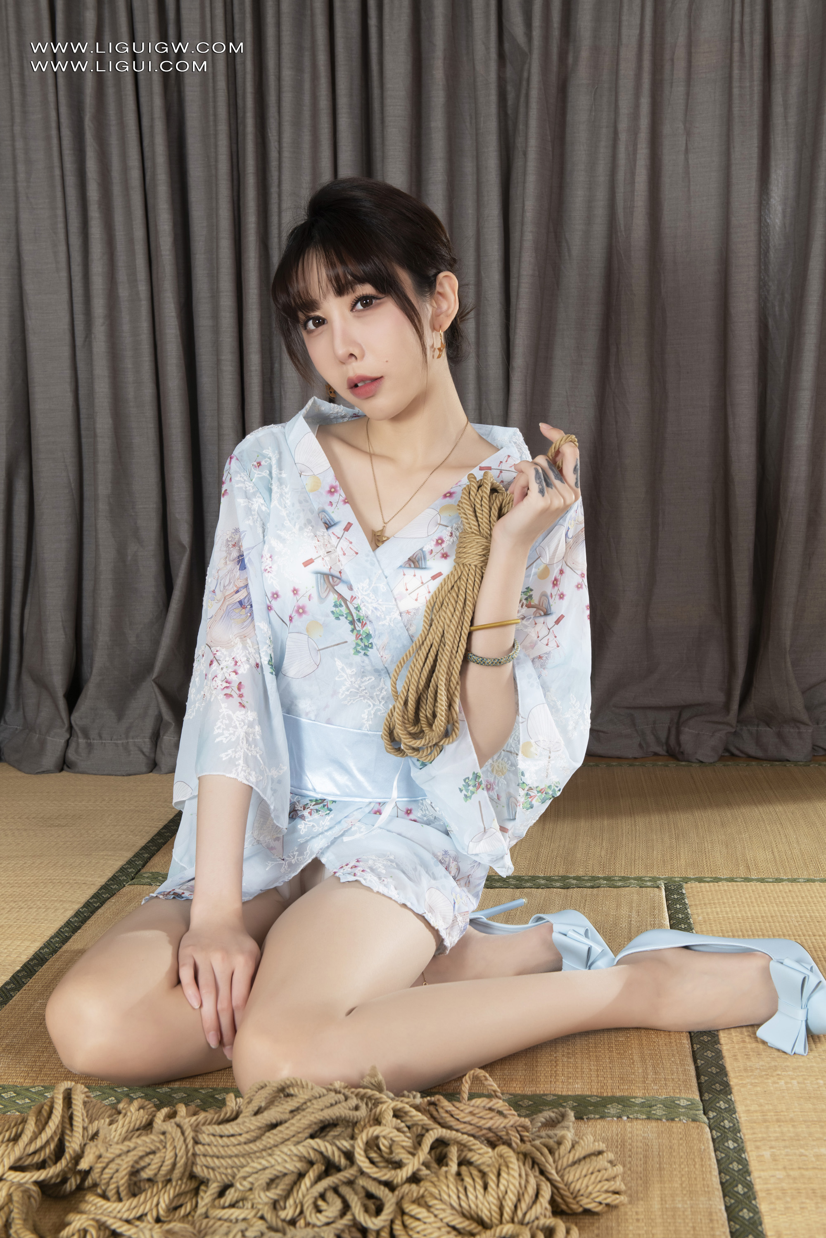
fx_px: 1652
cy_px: 619
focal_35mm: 48
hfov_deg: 28.1
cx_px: 413
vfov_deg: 41.1
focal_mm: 48
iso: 400
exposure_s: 1/125
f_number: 10
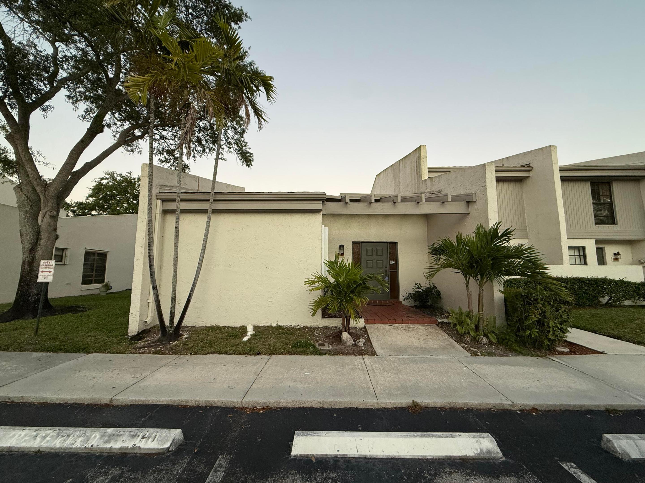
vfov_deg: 85.7
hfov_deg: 102.1
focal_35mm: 14
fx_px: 261
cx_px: 322
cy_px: 242
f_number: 2.2
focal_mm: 2.22
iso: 200
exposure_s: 1/120
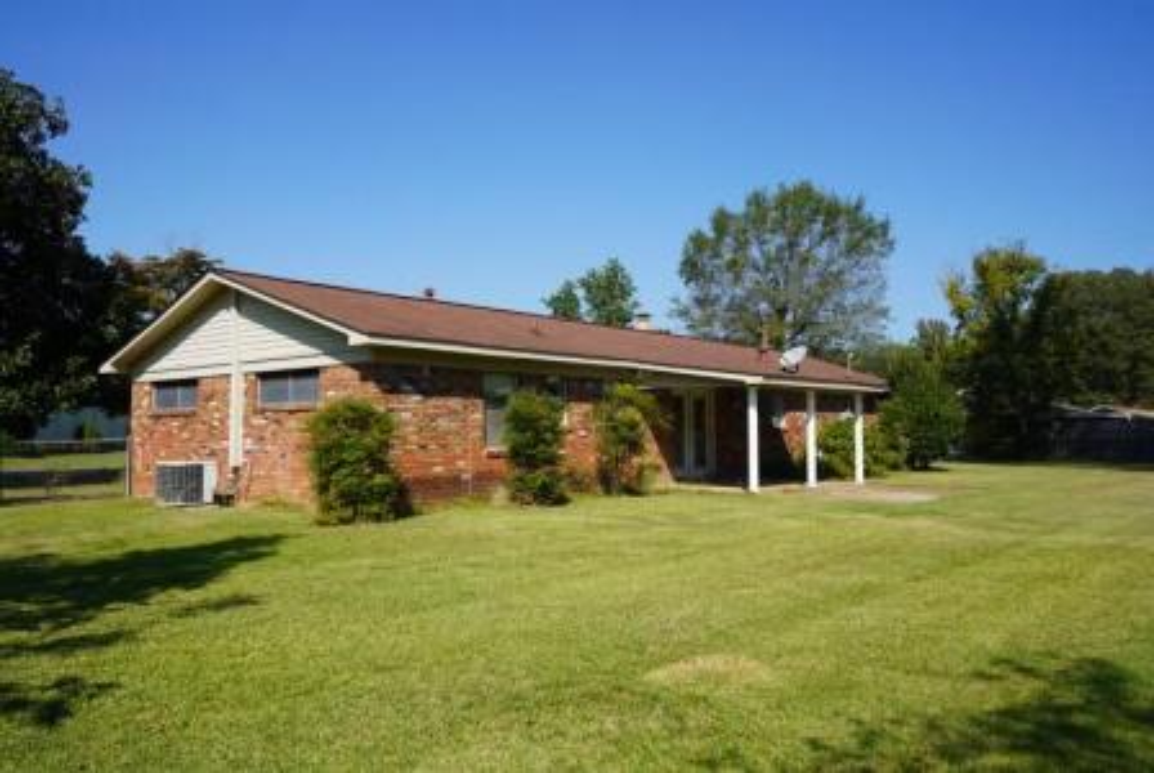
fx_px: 899
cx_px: 577
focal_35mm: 28
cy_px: 386
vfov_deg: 46.5
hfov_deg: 65.4
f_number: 10
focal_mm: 28
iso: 100
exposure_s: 1/160
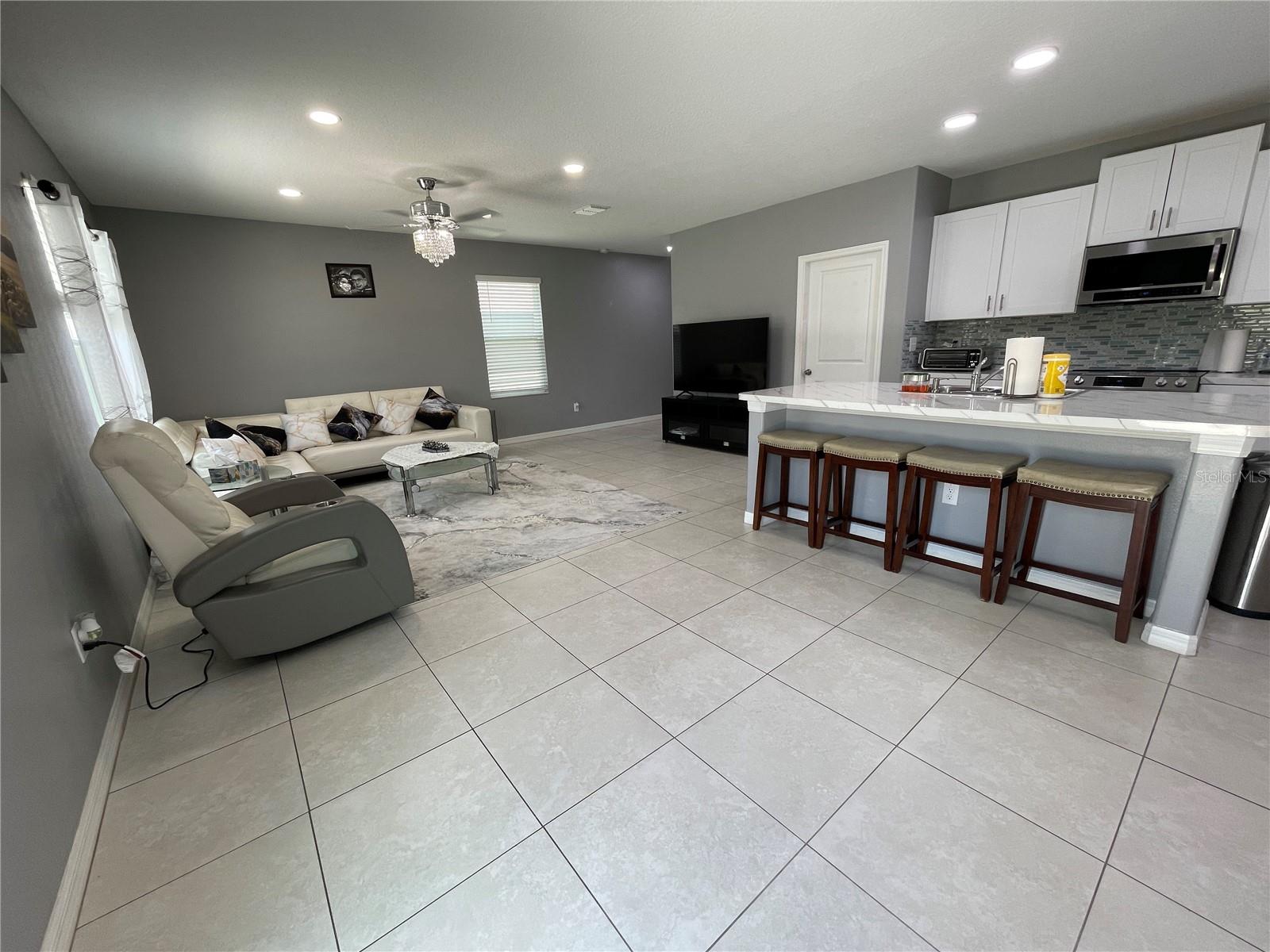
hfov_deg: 106.2
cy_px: 476
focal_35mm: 13
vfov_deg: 89.9
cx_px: 635
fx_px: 477
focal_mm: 1.54
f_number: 2.4
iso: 64
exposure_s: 1/40
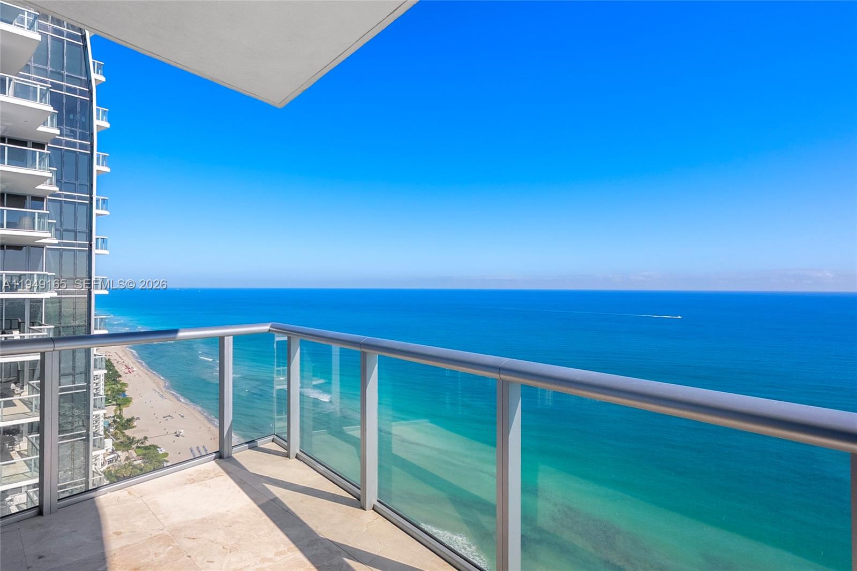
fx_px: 429
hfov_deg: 90.0
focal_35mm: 18
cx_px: 428
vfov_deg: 67.4
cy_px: 286
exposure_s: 1/1250
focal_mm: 12
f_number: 8
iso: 200
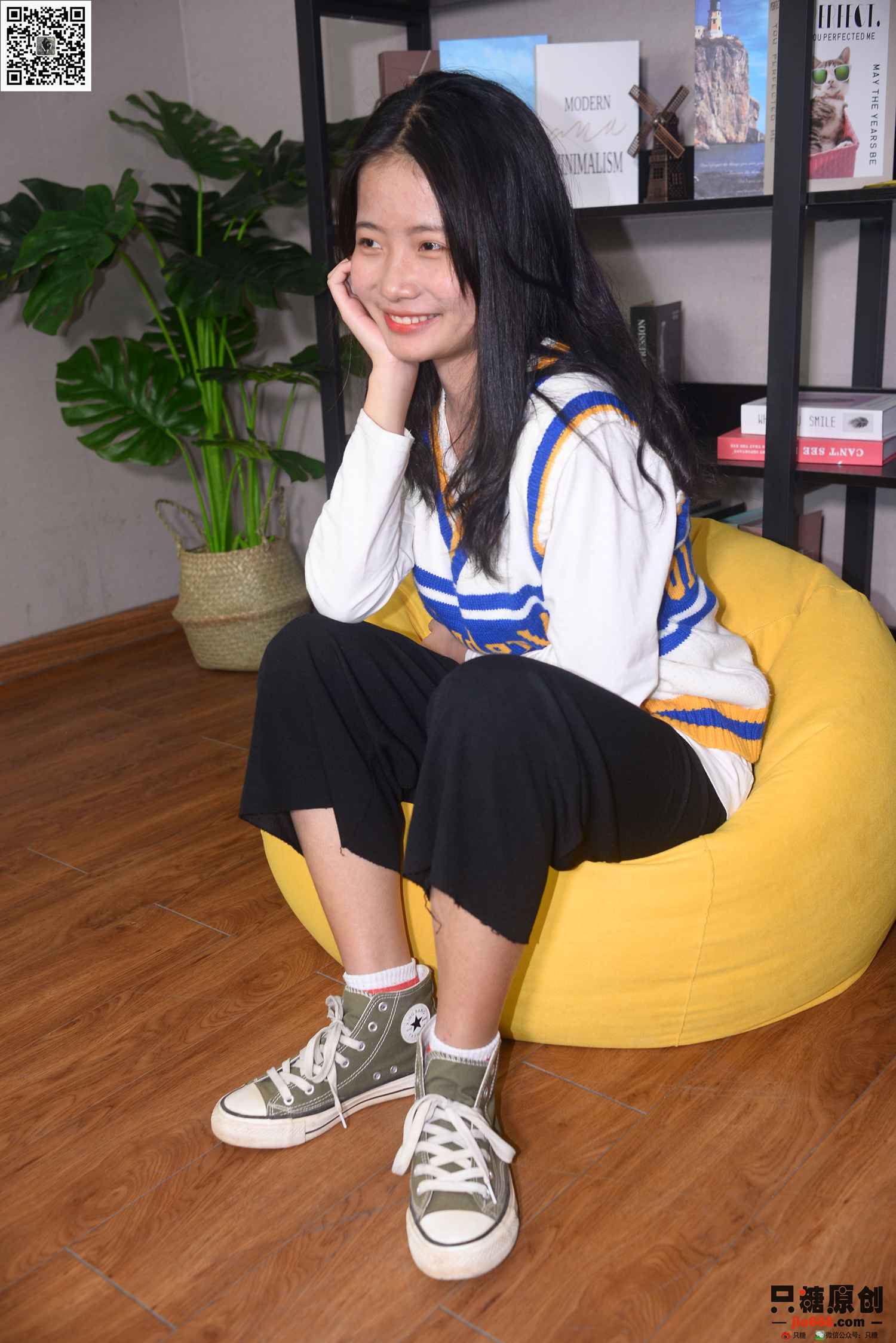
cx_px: 448
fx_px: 1305
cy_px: 672
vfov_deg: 54.4
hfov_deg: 37.9
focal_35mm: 35
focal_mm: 35
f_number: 5.6
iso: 500
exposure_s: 1/80
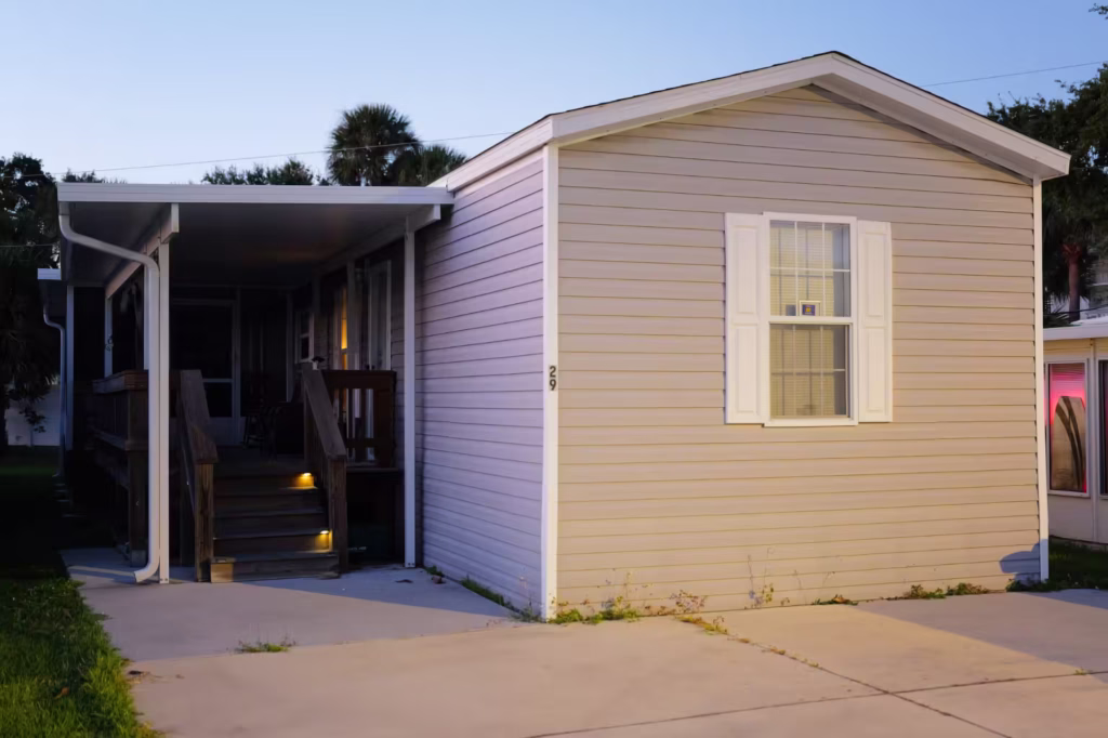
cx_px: 554
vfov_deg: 31.2
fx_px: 1323
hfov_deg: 45.4
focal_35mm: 43
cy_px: 369
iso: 6400
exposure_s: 1/50
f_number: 2
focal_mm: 43
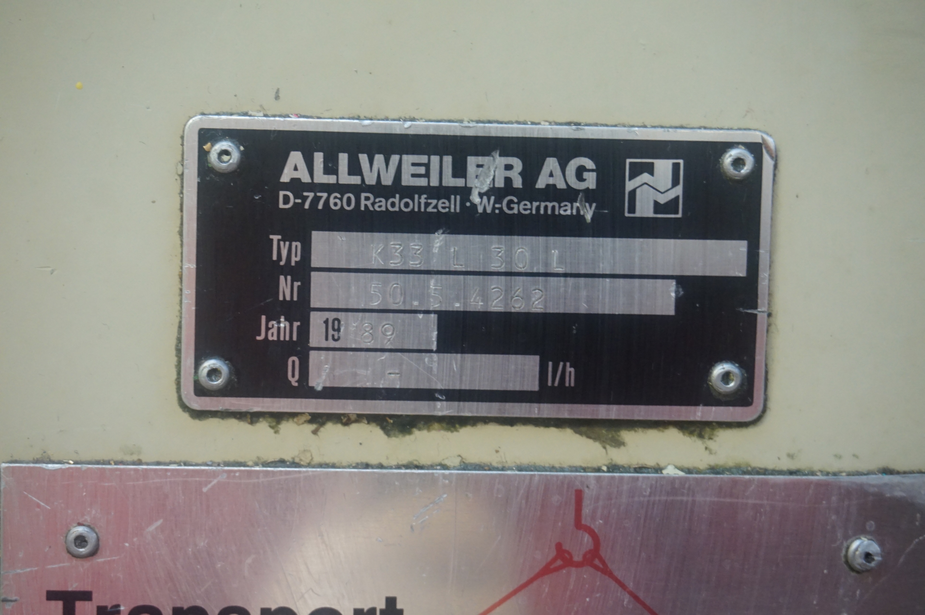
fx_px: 1310
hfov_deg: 38.9
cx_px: 462
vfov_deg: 26.5
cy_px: 308
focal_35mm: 51
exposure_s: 1/60
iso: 2000
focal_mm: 34
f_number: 5
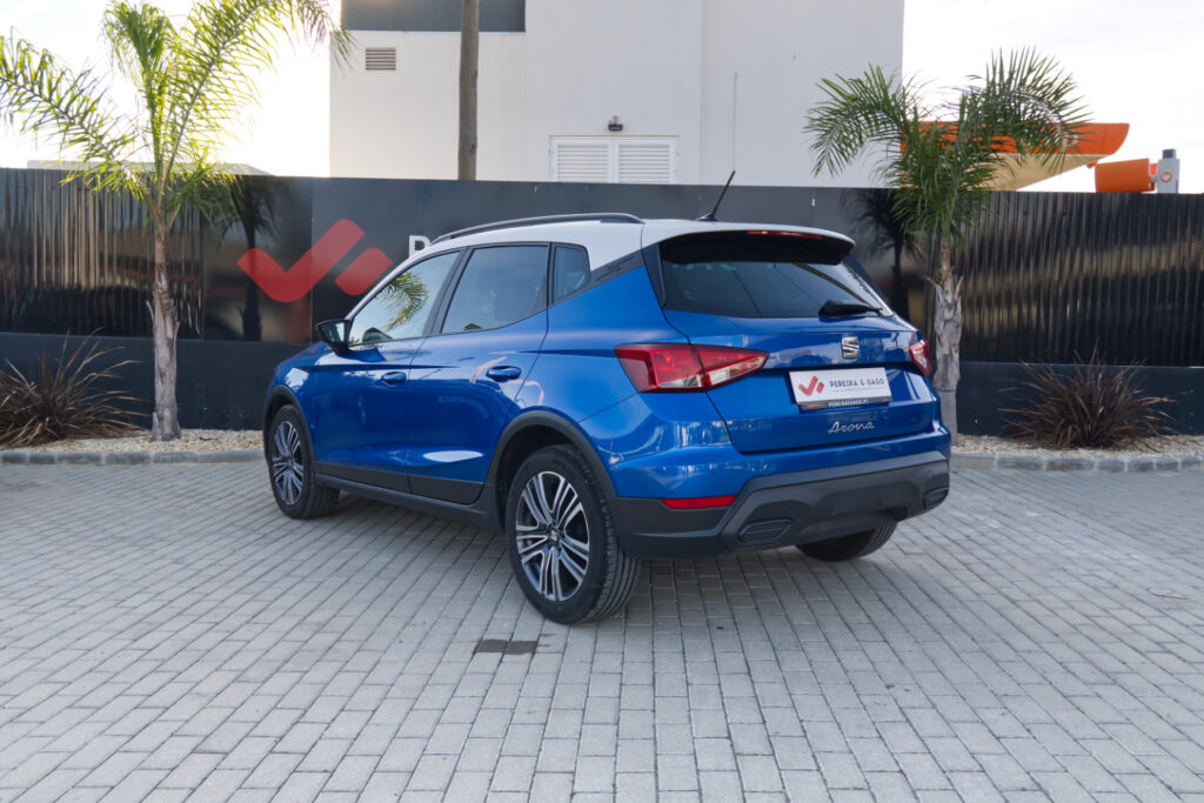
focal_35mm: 30
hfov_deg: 61.9
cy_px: 402
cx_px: 602
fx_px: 1003
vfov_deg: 43.6
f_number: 9
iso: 500
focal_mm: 19.7
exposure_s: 1/160
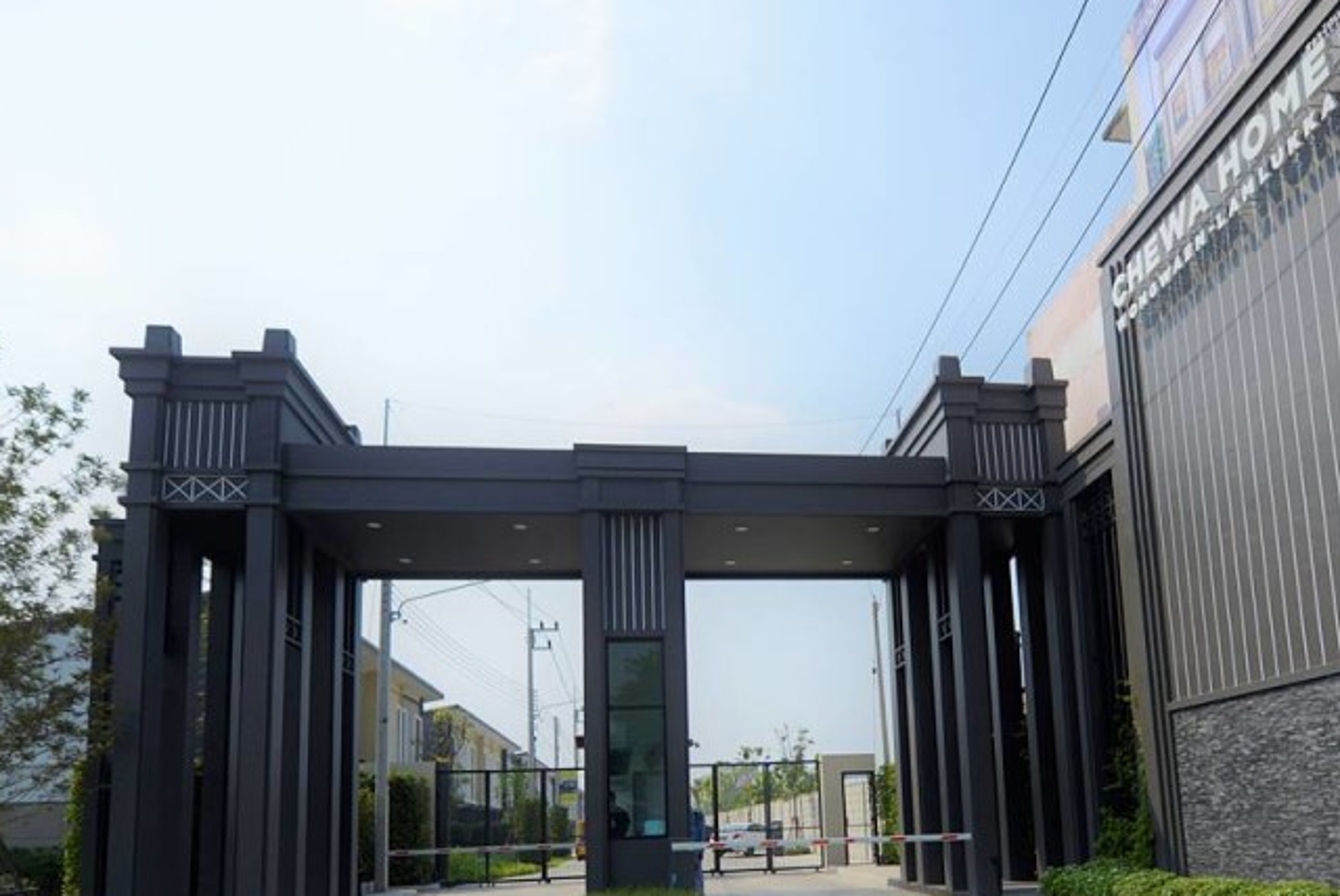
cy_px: 699
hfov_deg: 73.4
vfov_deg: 50.4
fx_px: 894
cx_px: 752
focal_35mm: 24
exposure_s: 1/8000
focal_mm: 15
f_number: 2.8
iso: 220
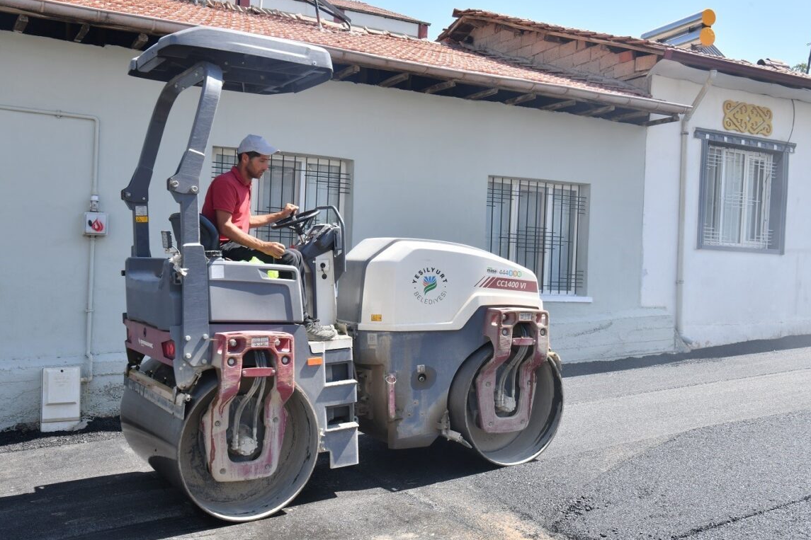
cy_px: 264
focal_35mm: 38
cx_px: 396
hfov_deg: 50.7
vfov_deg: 35.0
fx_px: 856
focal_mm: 34
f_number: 14
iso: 250
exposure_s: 1/200
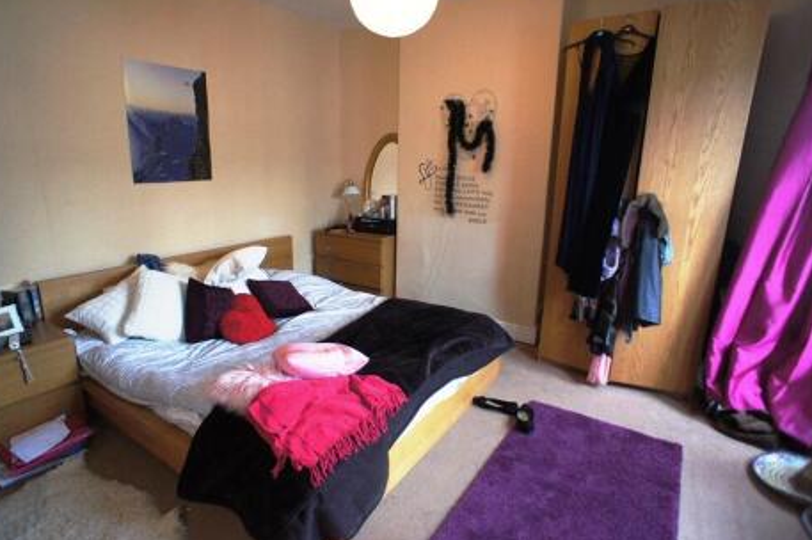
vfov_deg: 51.2
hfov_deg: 71.5
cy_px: 264
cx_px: 398
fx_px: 563
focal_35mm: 25
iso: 1250
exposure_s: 1/100
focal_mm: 16
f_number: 2.8
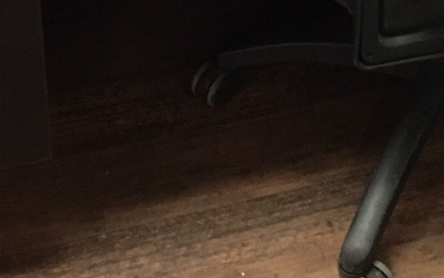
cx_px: 406
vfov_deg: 10.7
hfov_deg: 17.5
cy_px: -163
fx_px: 1415
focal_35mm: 117
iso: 200
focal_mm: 4.15
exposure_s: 1/15
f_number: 2.2
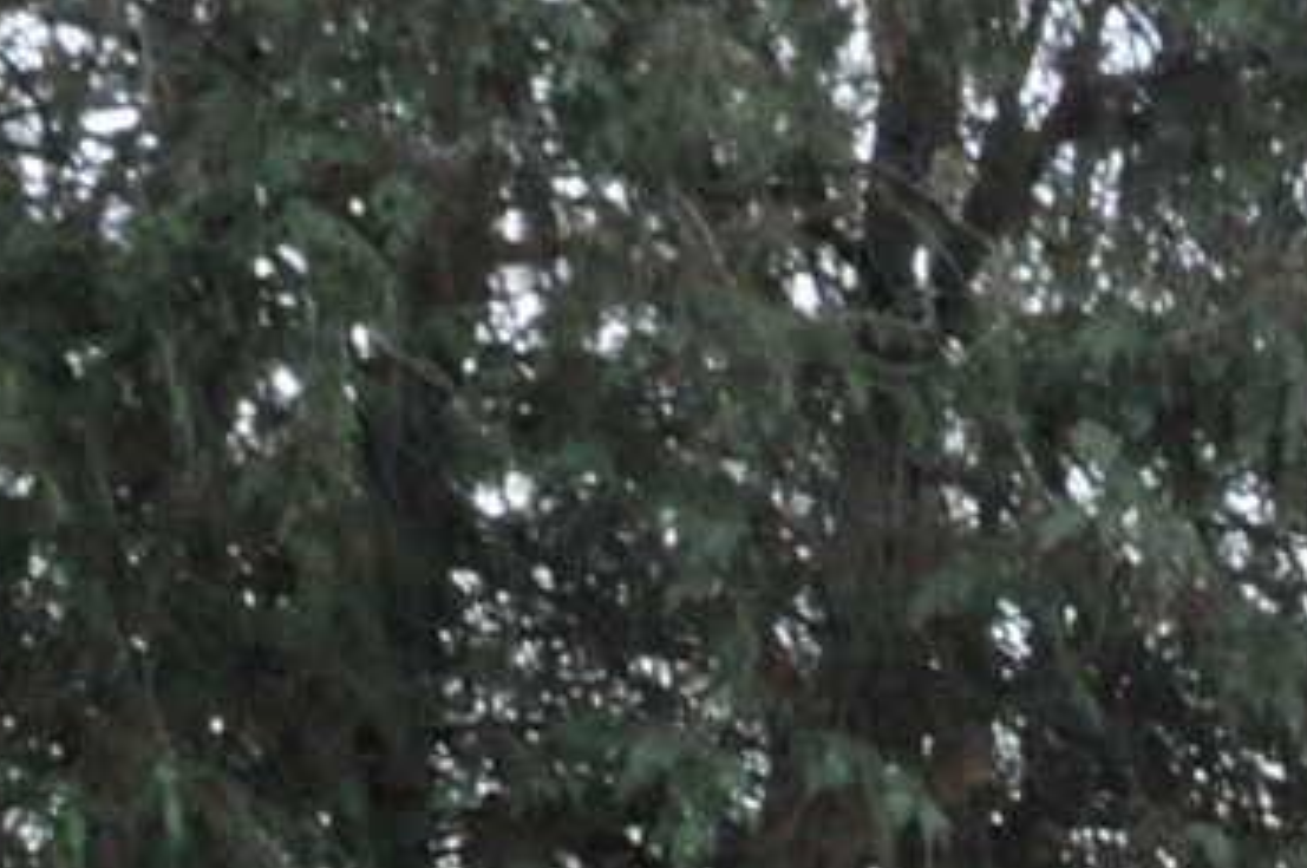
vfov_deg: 10.2
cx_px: 2890
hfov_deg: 14.7
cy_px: 2491
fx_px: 3771
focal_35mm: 104
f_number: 10
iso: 800
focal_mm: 10
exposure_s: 1/60
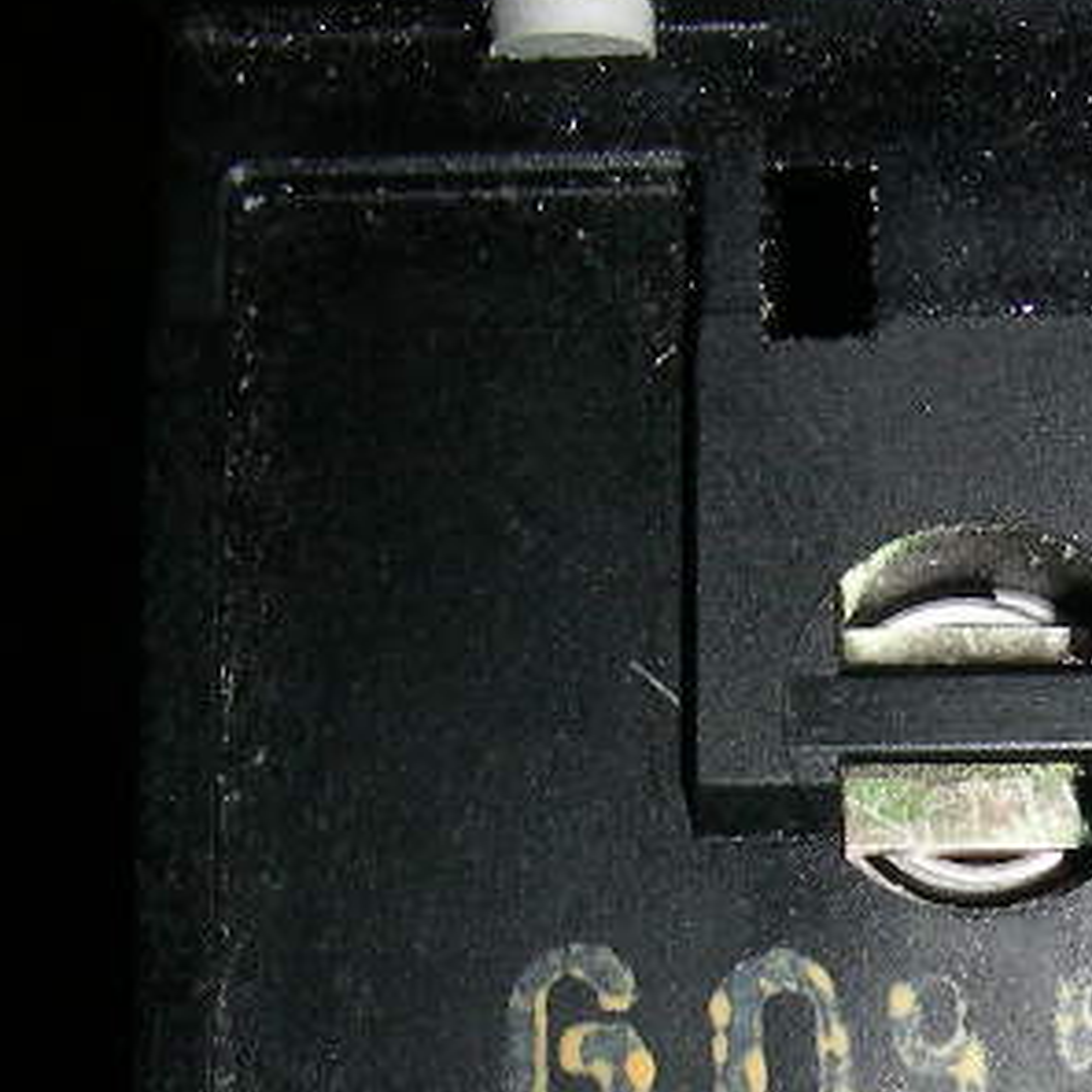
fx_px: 4140
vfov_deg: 14.9
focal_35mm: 116
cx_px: 1409
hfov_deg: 14.4
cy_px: 889
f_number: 6.8
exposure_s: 1/60.1
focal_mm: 6.3
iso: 50
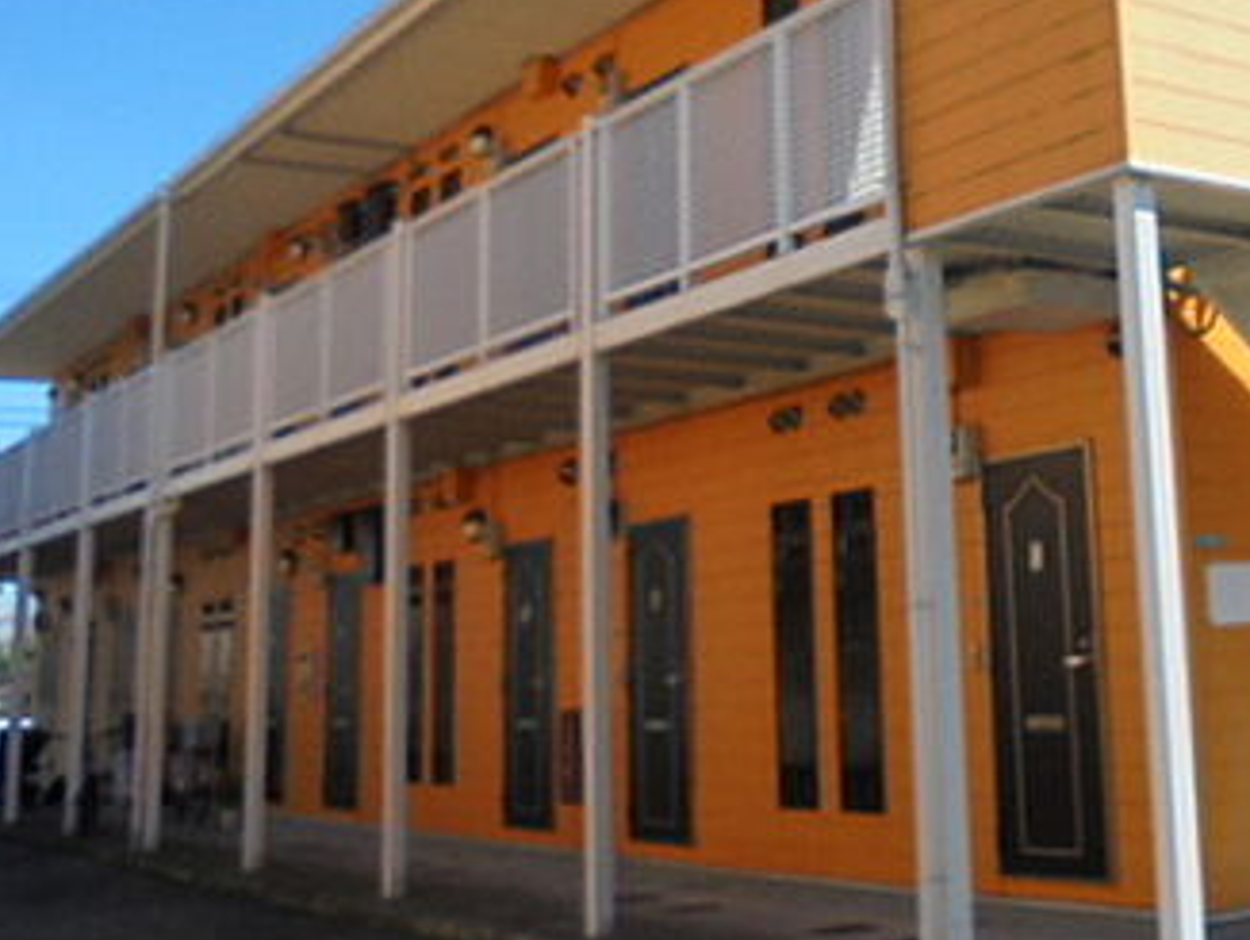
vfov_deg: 28.0
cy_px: 192
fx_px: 1843
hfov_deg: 36.1
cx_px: 1012
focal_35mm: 51
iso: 100
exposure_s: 1/800
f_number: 3.5
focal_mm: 4.6
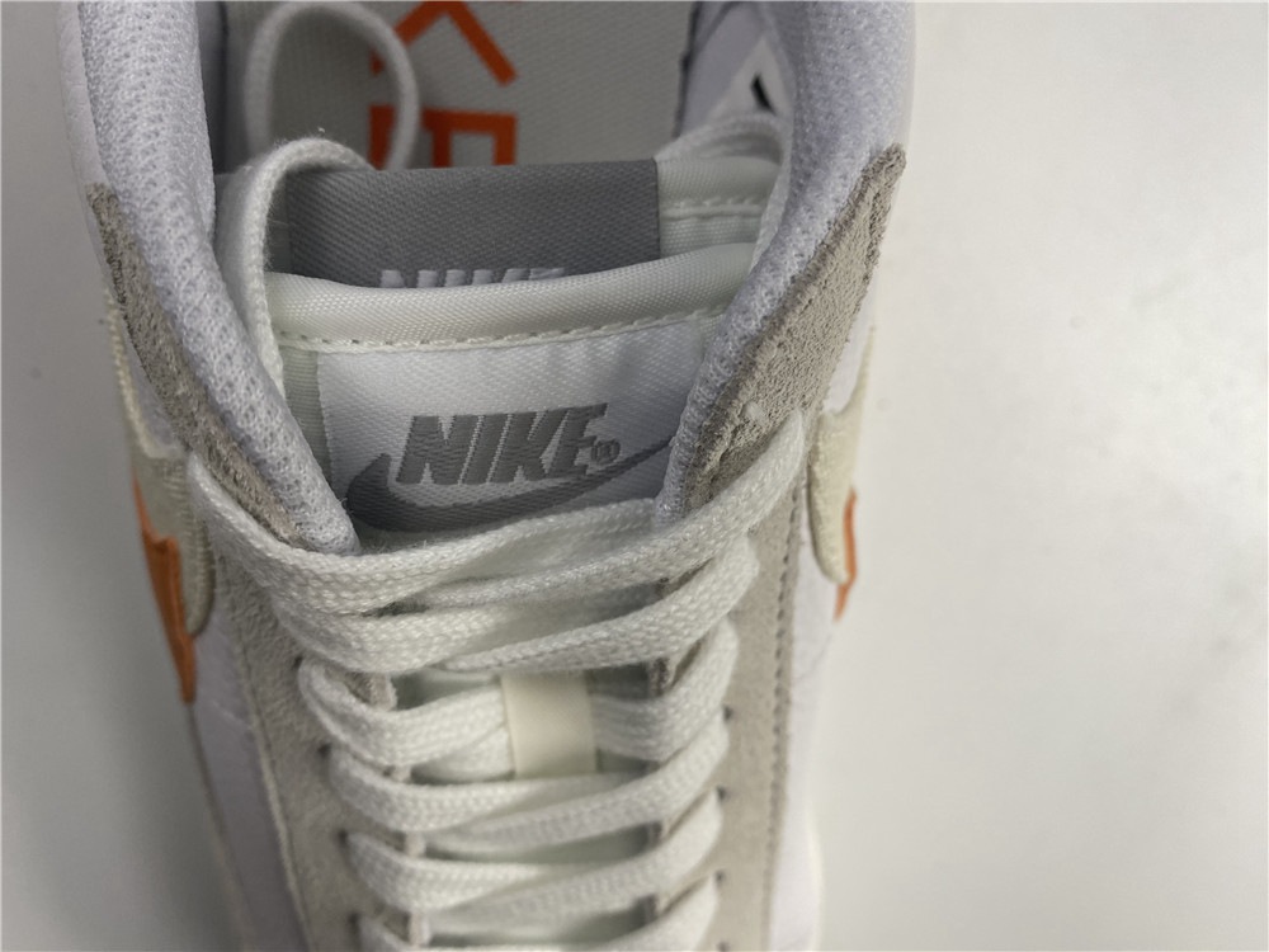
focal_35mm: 26
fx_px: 953
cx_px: 634
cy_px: 476
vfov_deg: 53.1
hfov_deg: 67.3
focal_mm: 4.25
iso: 40
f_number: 1.8
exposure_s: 1/100
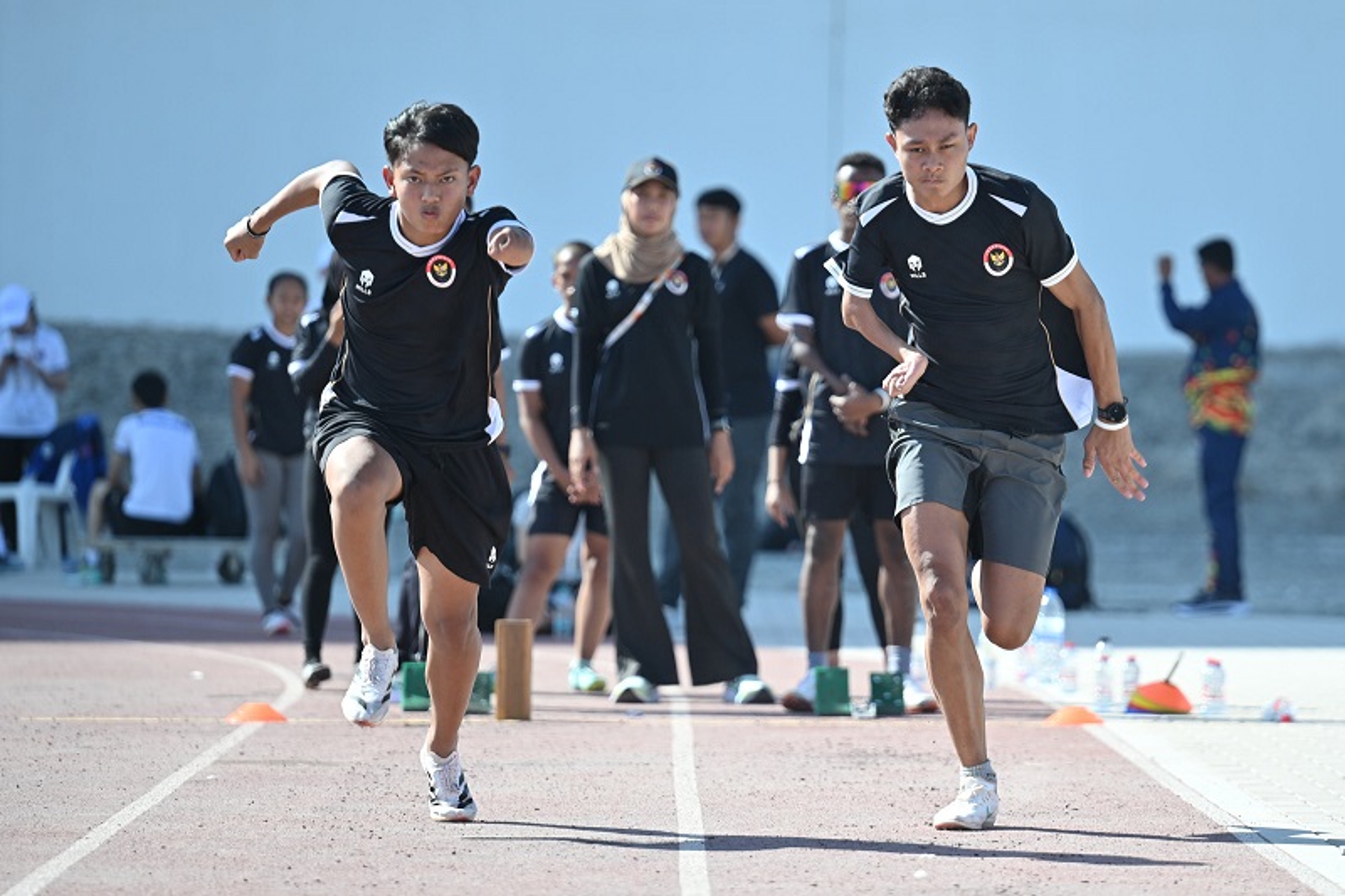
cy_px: 448
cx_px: 672
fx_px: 6350
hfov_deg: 12.1
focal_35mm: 170
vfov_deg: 8.1
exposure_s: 1/1250
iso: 125
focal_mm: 170
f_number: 2.8
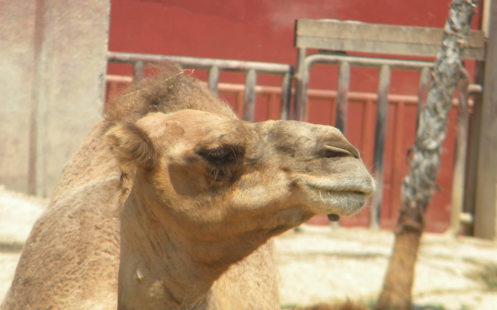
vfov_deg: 3.0
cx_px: 249
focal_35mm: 440
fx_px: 5959
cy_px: 170
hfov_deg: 4.8
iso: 80
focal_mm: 75
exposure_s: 1/407
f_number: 5.4
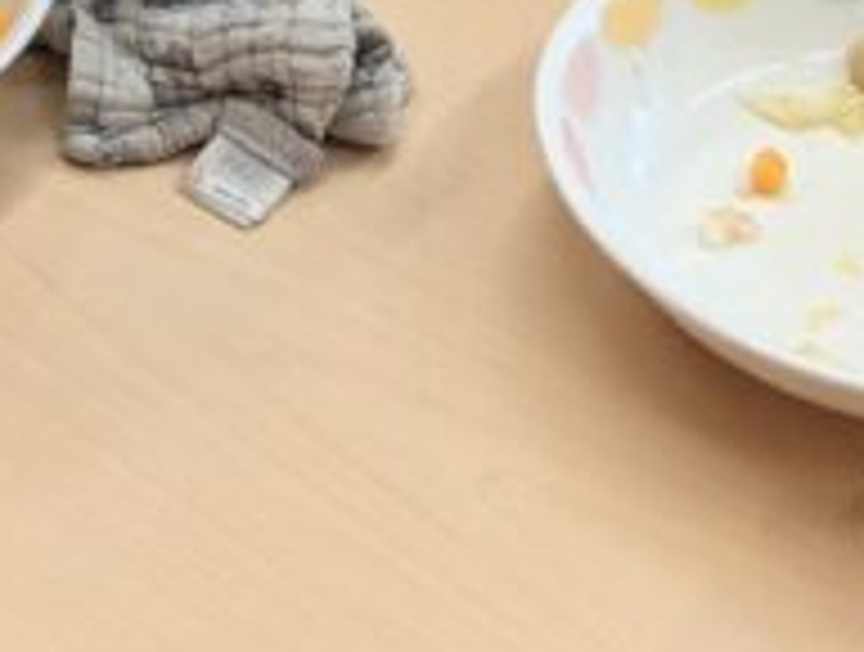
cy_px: -382
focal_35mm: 96
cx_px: 194
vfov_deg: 14.3
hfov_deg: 20.2
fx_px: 2402
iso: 267
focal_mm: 6.9
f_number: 1.68
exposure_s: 1/190
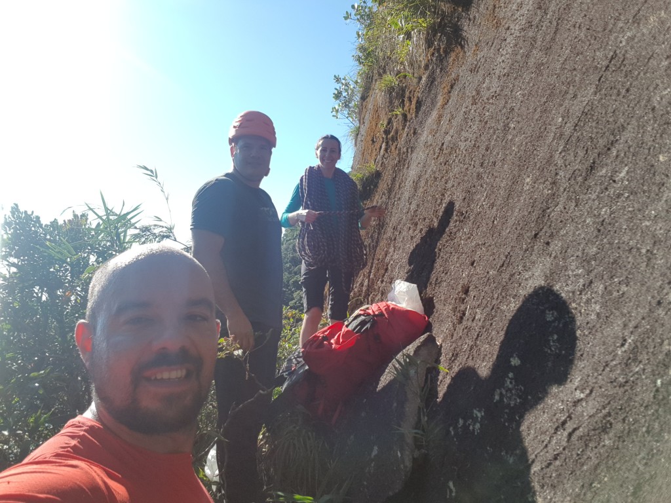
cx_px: 336
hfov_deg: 69.4
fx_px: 485
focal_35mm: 25
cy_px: 252
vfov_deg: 54.9
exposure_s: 1/1144
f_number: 1.7
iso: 40
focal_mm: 2.95
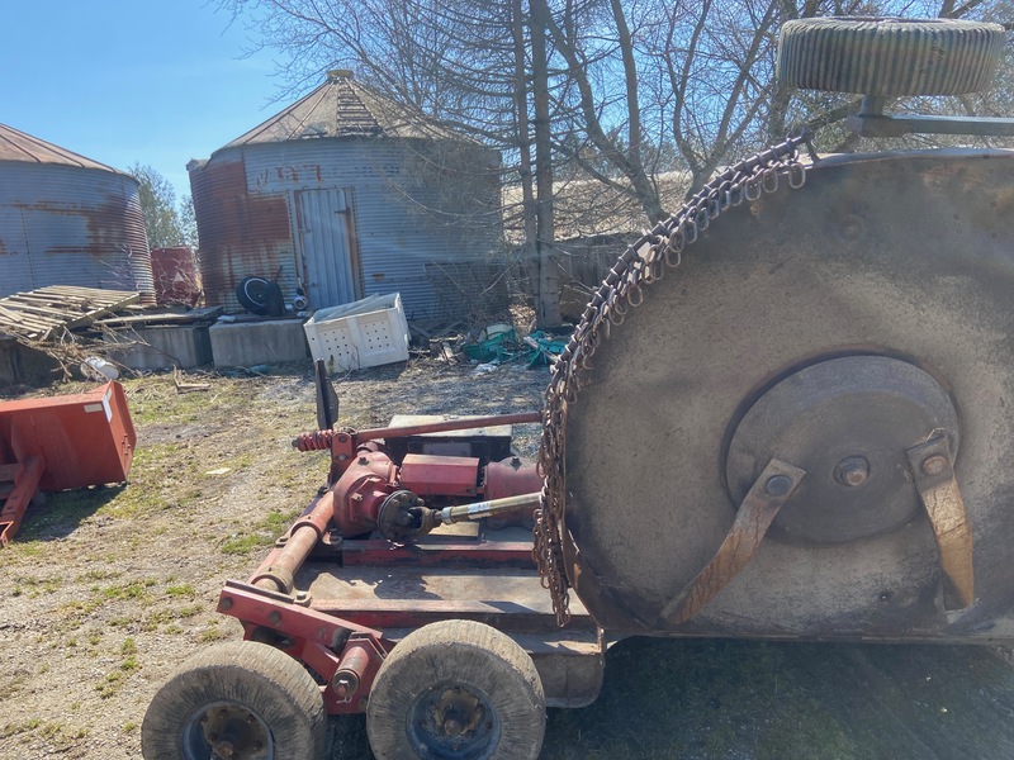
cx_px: 507
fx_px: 762
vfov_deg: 53.1
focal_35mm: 26
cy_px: 380
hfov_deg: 67.3
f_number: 1.8
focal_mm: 4.25
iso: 32
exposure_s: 1/1007
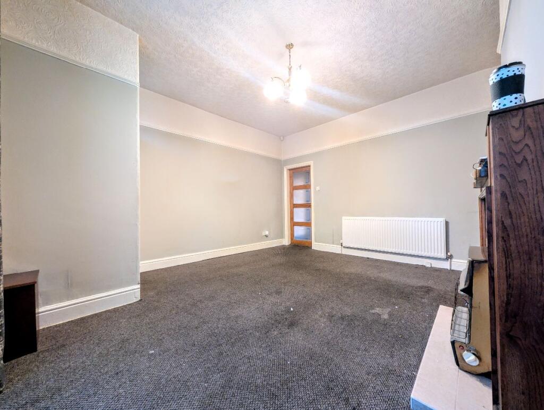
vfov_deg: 94.6
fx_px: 189
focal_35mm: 12
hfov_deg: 110.5
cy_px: 205
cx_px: 272
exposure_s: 1/15
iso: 213
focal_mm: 2.02
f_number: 1.7
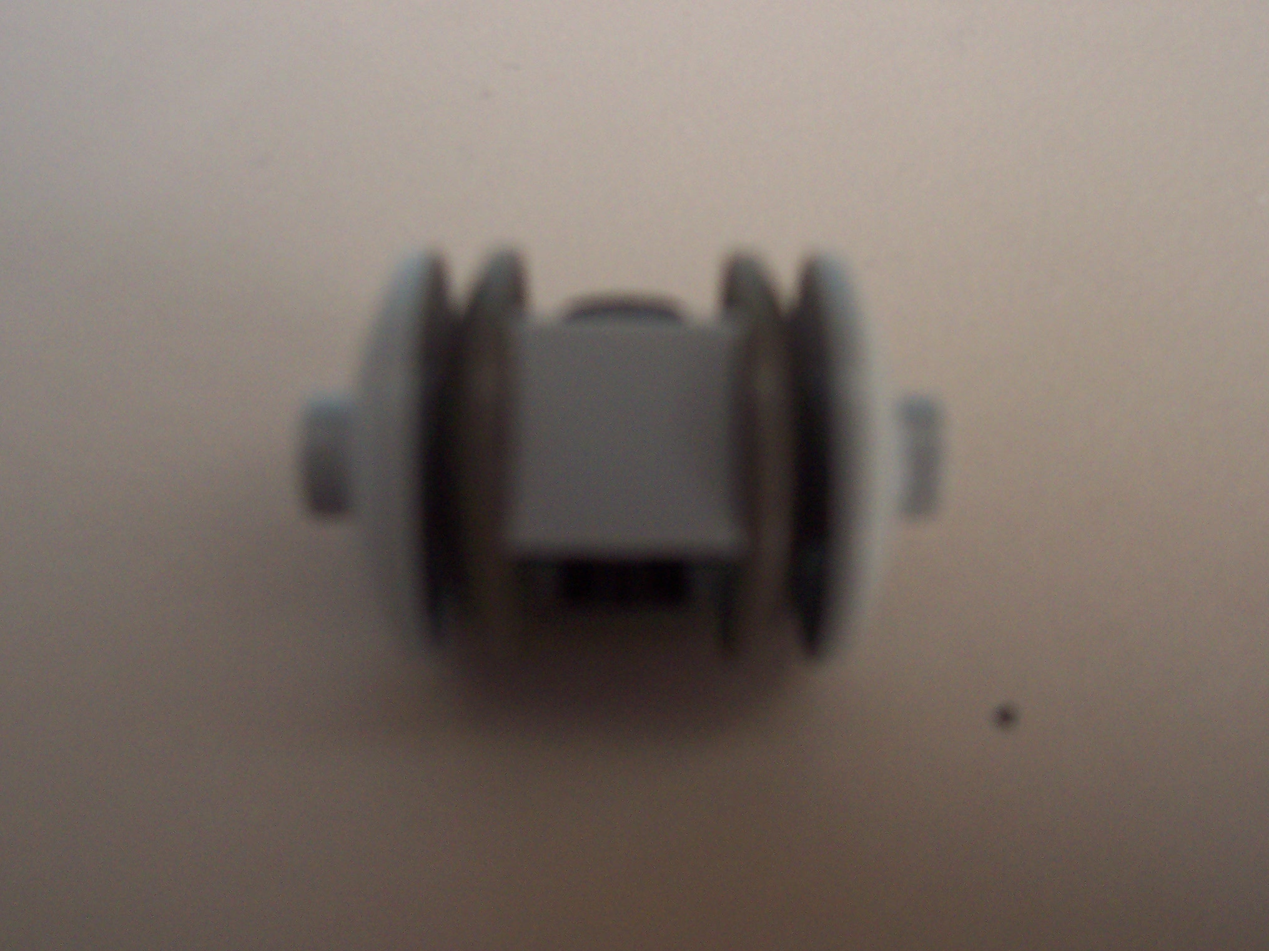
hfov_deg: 50.1
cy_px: 476
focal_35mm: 37
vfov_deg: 38.7
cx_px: 634
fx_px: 1356
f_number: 2.8
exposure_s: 1/8
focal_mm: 5.6
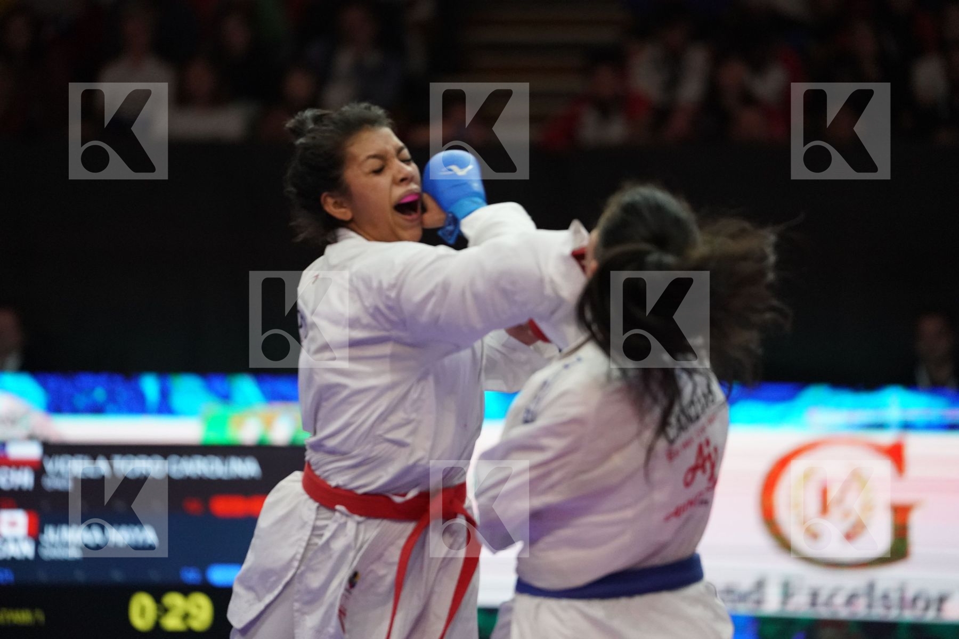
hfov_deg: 10.3
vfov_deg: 6.9
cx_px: 480
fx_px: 5327
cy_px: 320
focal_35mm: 200
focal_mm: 200
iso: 6400
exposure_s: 1/1000
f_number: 2.8
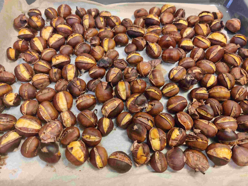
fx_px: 193
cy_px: 93
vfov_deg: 51.4
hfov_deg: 65.3
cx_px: 124
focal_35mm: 27
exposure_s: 1/50
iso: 1250
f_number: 1.65
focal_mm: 4.75
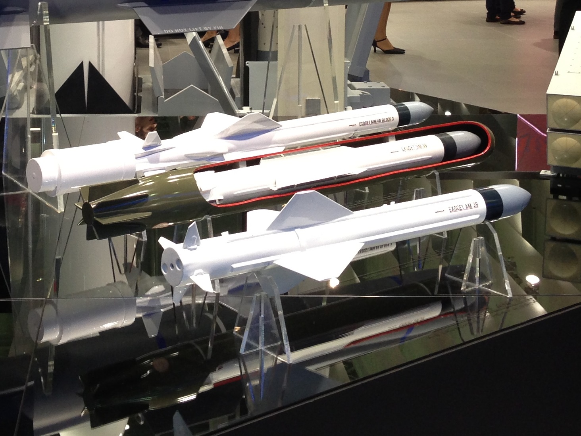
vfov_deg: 43.0
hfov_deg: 55.3
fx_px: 554
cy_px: 218
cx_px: 290
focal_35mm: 33
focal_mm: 4.13
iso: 80
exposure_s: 1/40
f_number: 2.4
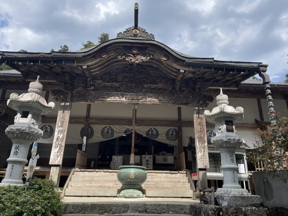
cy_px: 108
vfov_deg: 53.1
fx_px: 216
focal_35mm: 26
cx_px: 144
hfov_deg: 67.3
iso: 32
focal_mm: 4.2
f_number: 1.6
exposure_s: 1/2174
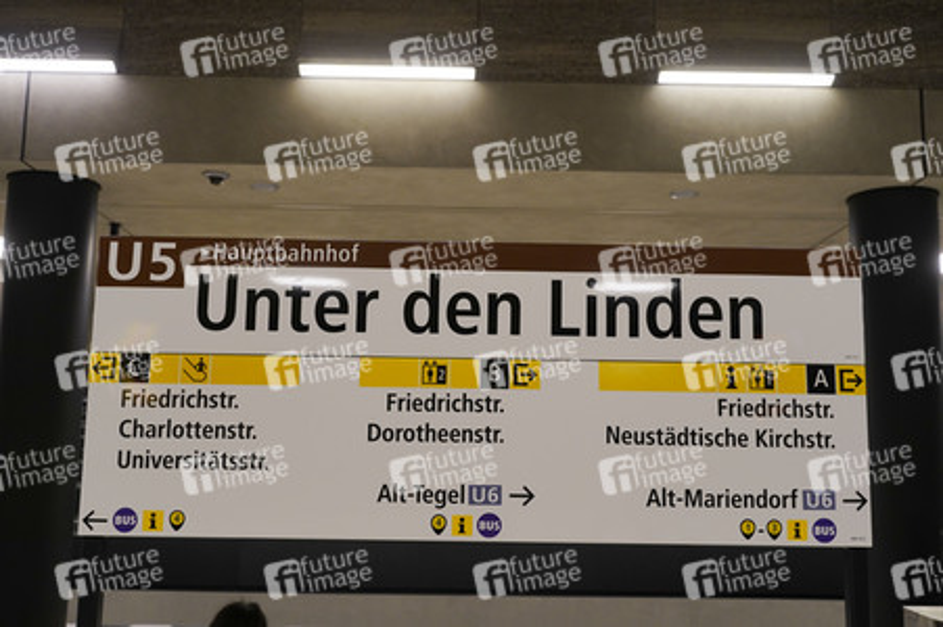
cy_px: 314
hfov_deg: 51.9
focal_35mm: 37
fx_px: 968
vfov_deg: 35.9
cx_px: 472
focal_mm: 37
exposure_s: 1/250
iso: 1600
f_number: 4.5
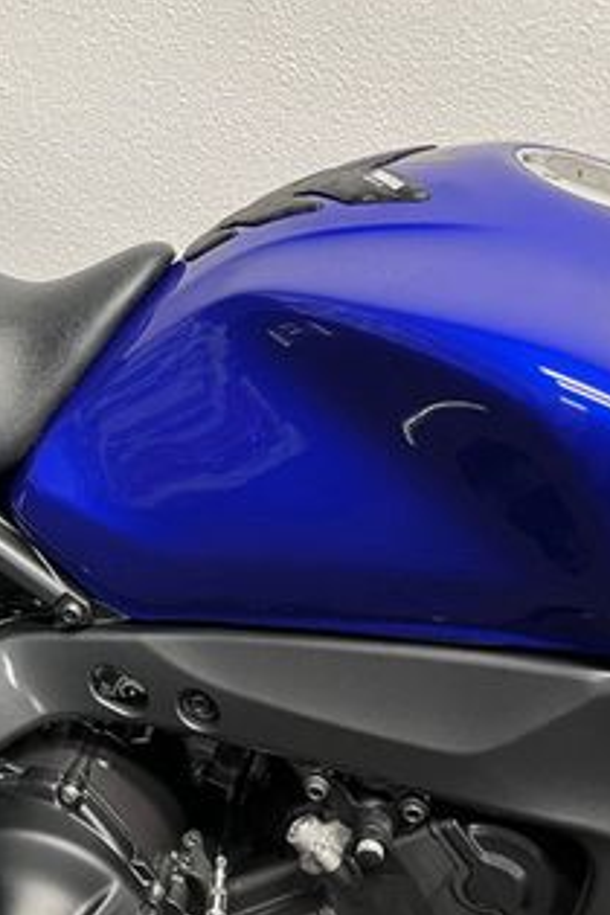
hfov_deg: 23.0
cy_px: 433
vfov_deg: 36.2
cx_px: -78
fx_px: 1398
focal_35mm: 55
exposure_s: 1/50
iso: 125
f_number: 1.6
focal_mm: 5.1
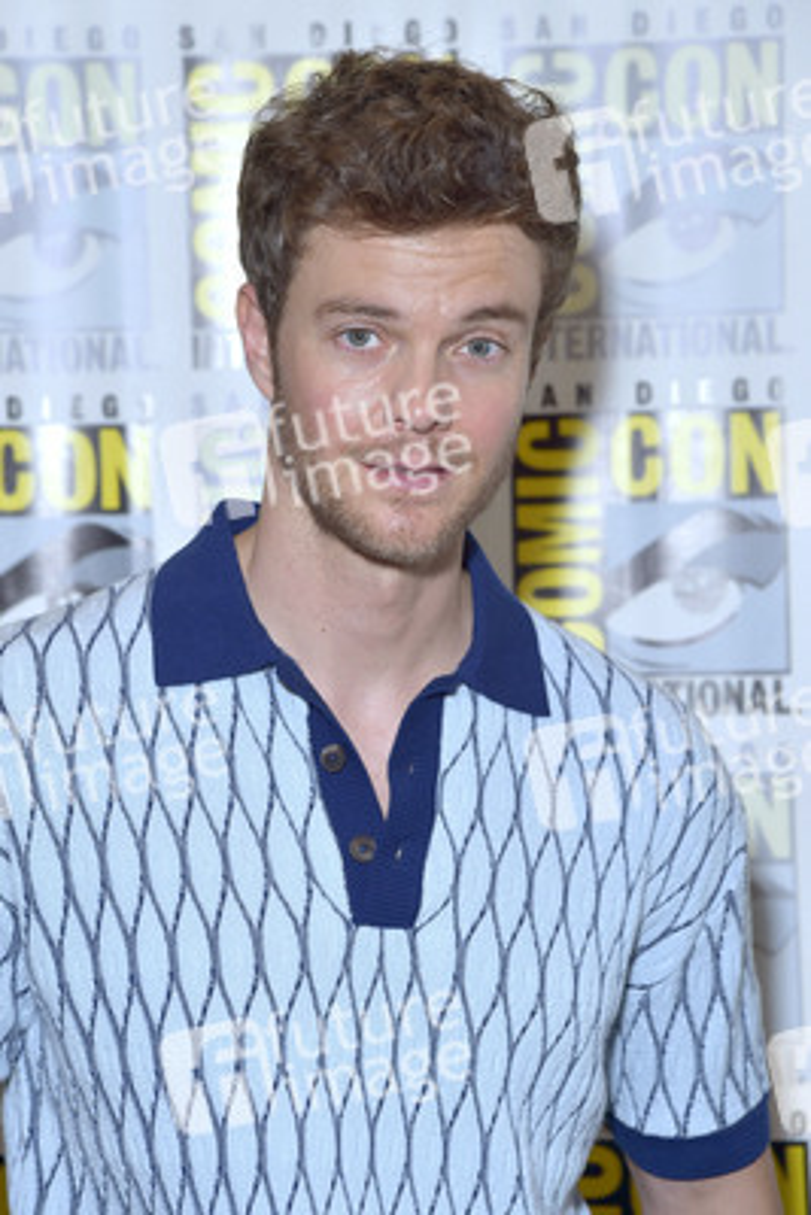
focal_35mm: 105
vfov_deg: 19.4
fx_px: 3545
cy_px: 608
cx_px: 406
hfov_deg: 13.1
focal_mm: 105
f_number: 6.3
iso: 800
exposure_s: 1/250
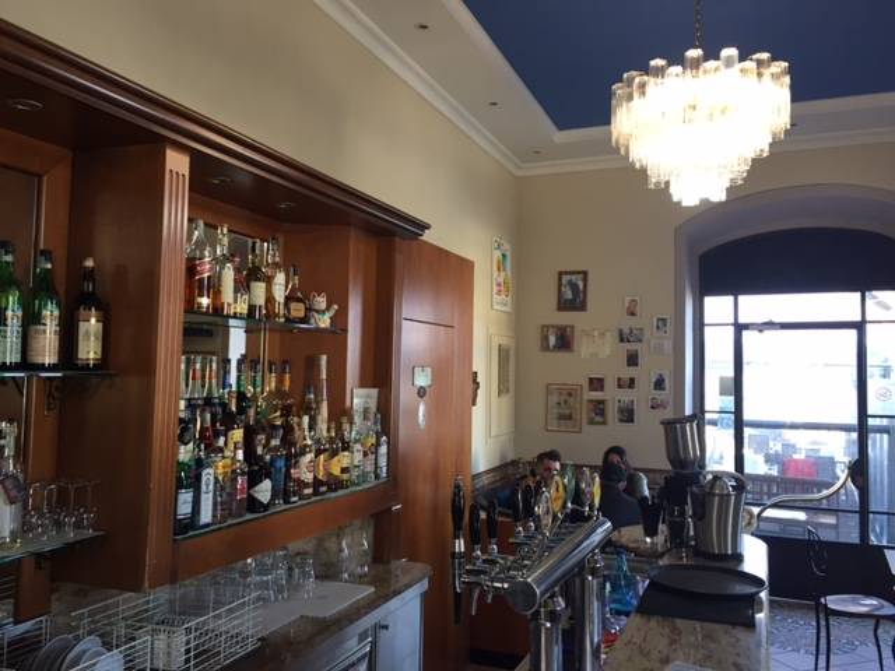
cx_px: 448
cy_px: 336
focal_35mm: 29
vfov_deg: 48.2
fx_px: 750
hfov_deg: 61.7
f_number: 2.2
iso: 64
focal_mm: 4.15
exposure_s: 1/33
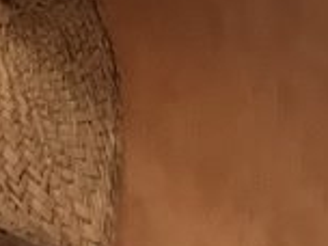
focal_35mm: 147
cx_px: 824
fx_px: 1393
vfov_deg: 9.4
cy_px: 509
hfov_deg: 11.0
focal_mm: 3.99
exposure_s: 1/33
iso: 32
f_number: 1.8
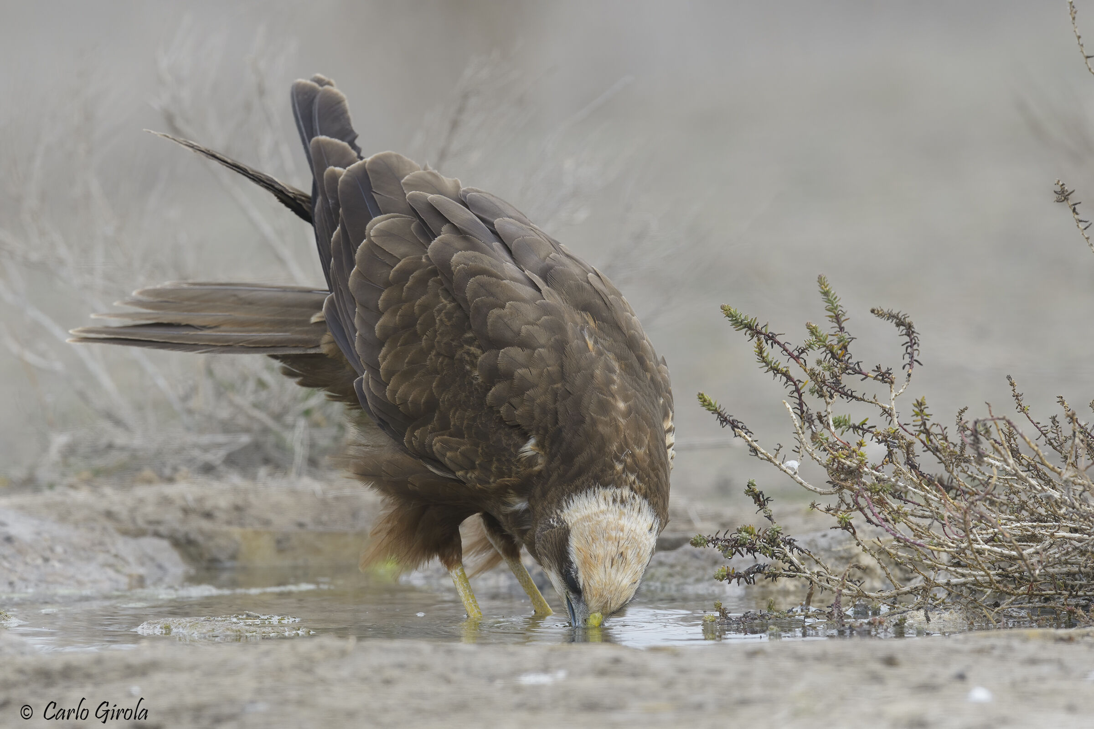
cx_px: 547
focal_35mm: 600
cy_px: 364
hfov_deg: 3.4
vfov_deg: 2.3
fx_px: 18225
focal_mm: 600
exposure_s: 1/640
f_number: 6.3
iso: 2000
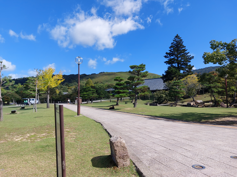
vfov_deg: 56.8
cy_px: 88
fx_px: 164
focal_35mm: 24
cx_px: 118
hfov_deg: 71.6
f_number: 1.8
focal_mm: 5.23
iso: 25
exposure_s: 1/1006
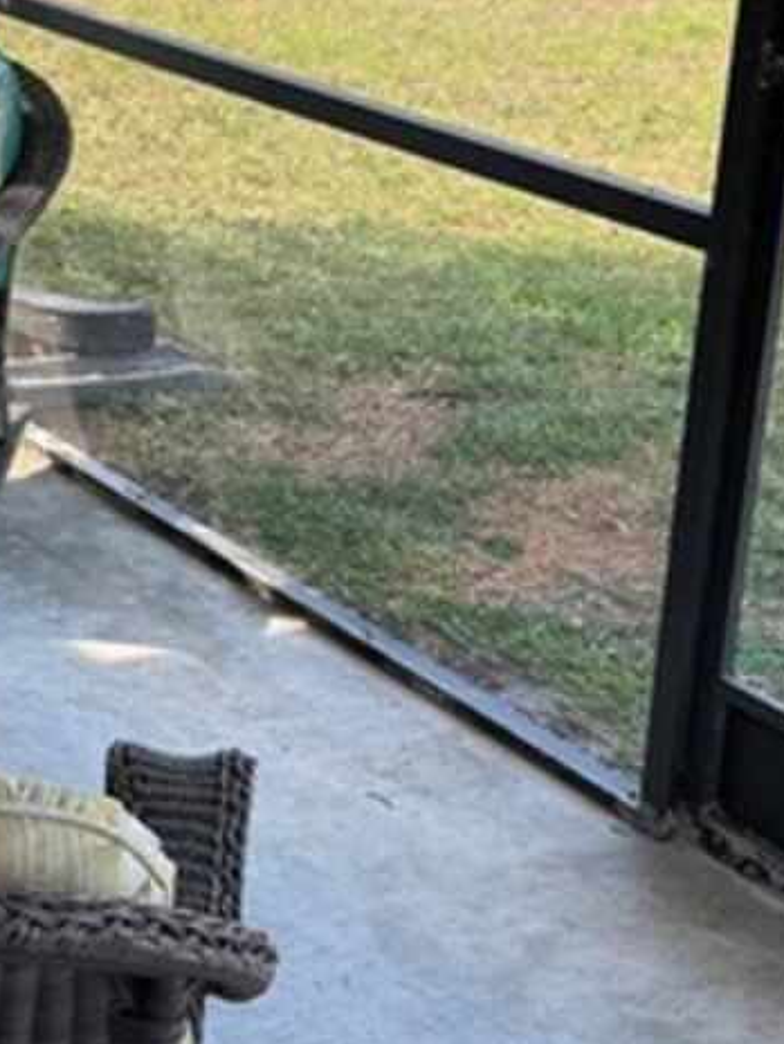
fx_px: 2656
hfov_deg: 16.0
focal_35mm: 88
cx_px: -209
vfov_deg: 22.2
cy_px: 400
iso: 80
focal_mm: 6.76
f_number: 1.78
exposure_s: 1/277
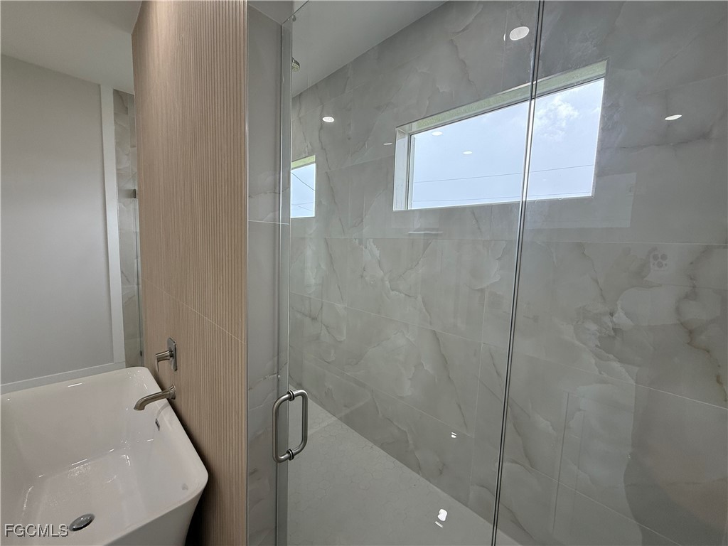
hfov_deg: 102.1
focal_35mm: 14
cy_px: 273
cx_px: 364
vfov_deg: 85.7
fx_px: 294
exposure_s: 1/99
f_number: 2.2
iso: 100
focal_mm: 2.22
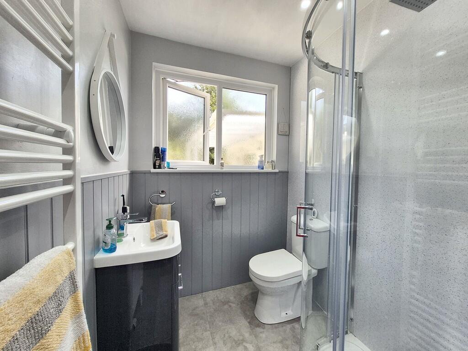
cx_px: 234
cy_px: 176
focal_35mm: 13
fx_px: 176
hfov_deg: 106.2
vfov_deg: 89.9
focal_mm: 1.7
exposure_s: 1/190
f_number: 2.2
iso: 50
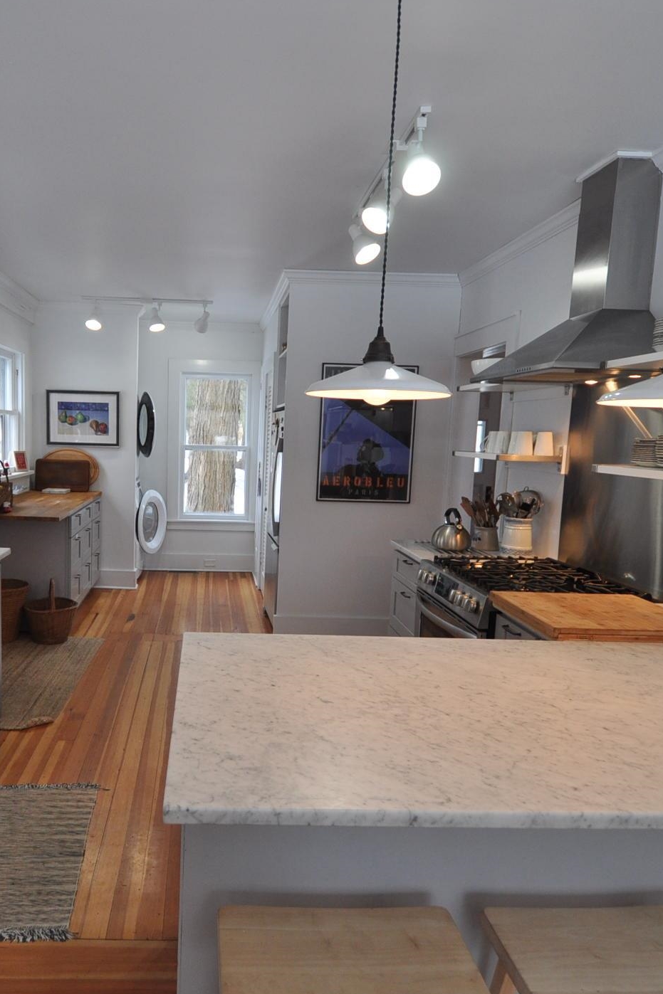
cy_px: 498
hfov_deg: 54.1
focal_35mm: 23
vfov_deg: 76.1
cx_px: 226
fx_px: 635
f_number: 4.5
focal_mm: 10
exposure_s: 1/80
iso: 400
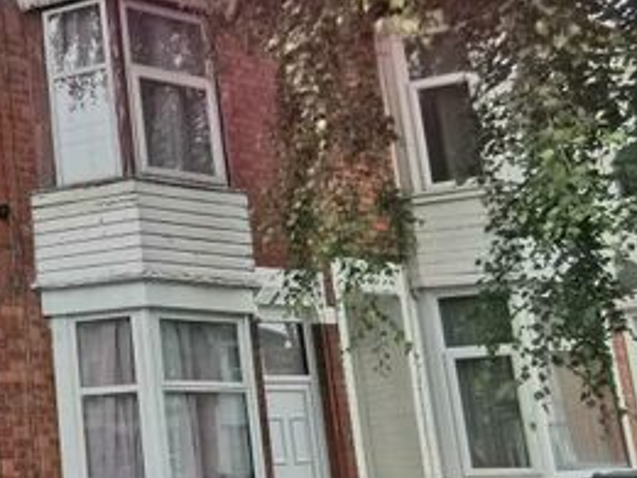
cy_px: 364
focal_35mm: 43
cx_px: -196
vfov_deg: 32.9
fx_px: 791
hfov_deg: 32.6
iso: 50
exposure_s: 1/193
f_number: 2.2
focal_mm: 2.35
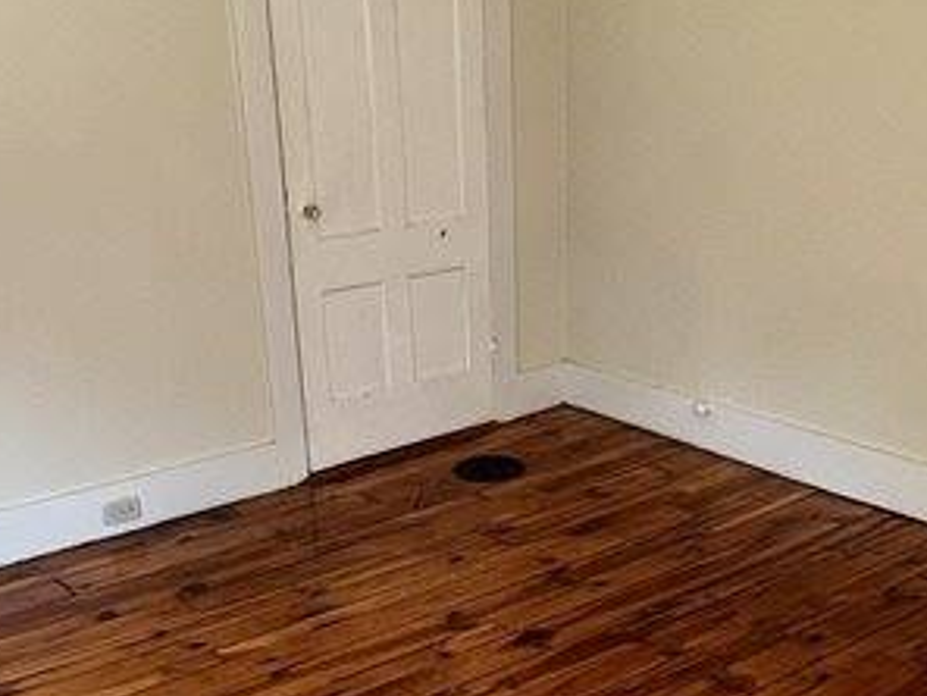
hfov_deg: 42.0
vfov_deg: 31.1
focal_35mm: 45
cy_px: 583
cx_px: 501
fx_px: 1205
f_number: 1.8
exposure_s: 1/99
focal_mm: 1.57
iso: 125
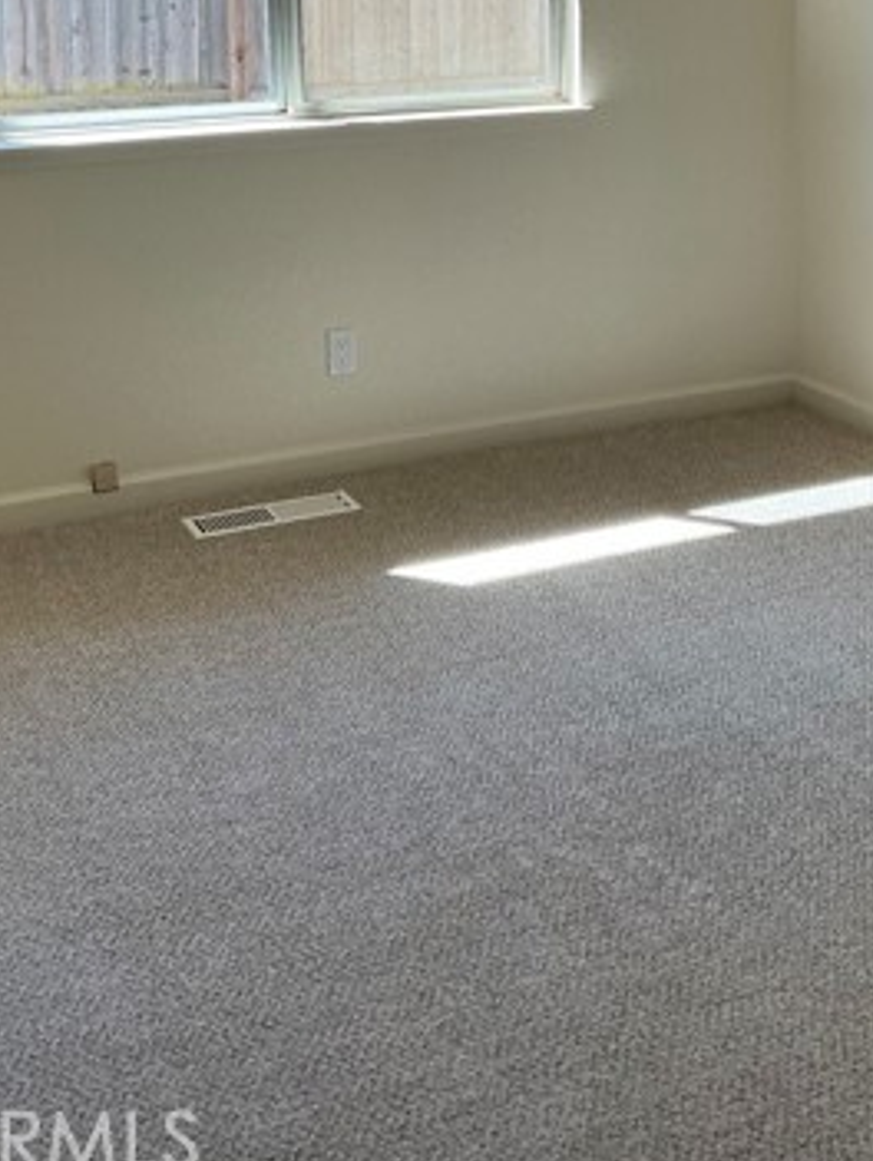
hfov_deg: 28.5
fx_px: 1712
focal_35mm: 51
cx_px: 562
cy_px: 129
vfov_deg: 35.4
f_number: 1.8
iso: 25
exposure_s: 1/120
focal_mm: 3
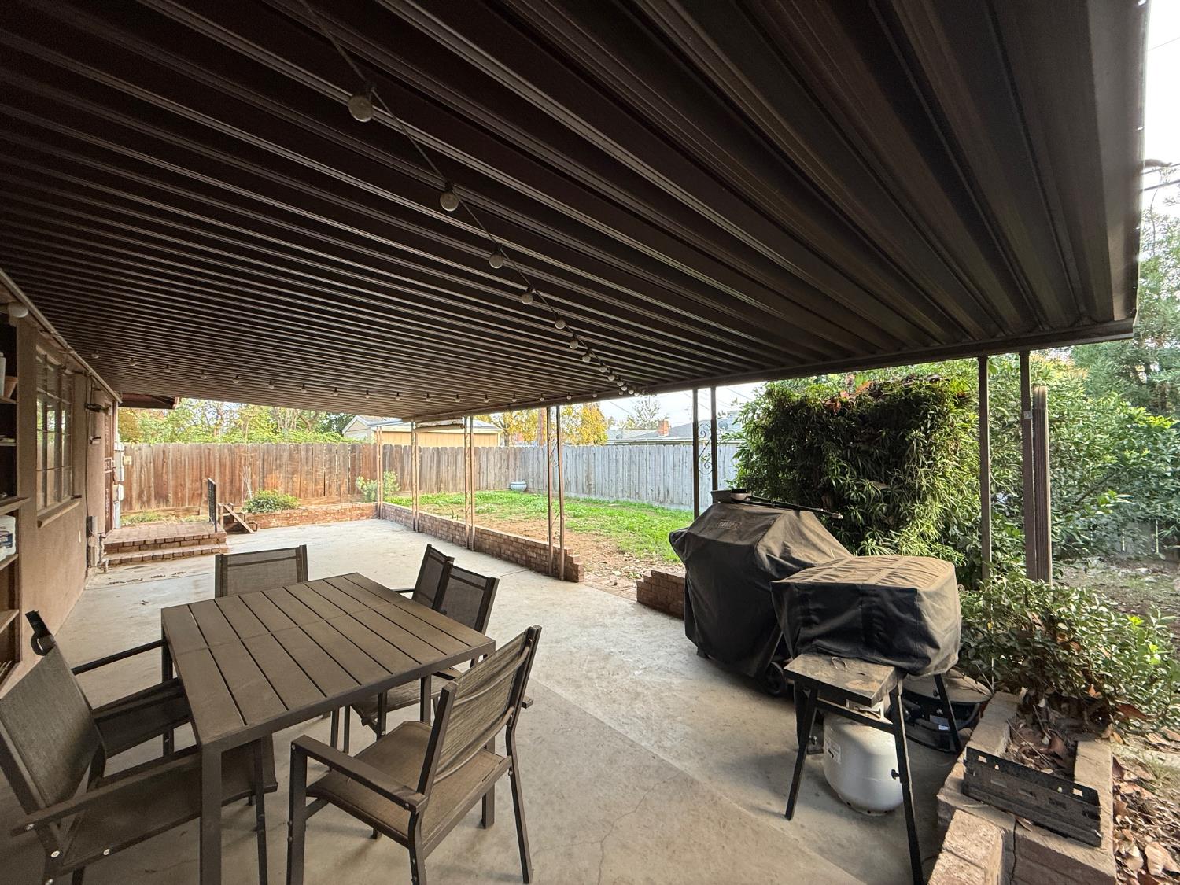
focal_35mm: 14
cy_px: 442
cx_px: 590
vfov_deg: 85.7
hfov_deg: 102.1
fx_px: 477
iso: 125
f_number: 2.2
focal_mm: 2.22
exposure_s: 1/99
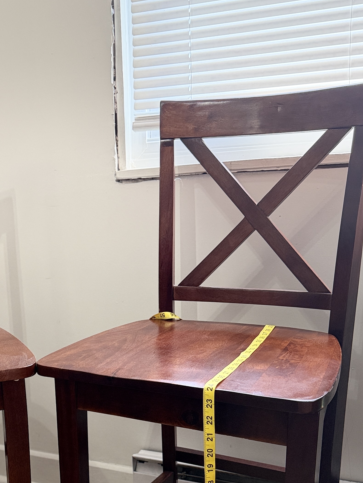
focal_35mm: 46
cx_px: 57
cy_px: 350
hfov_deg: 30.5
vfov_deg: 40.3
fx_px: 643
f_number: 1.78
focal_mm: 6.76
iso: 400
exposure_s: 1/120
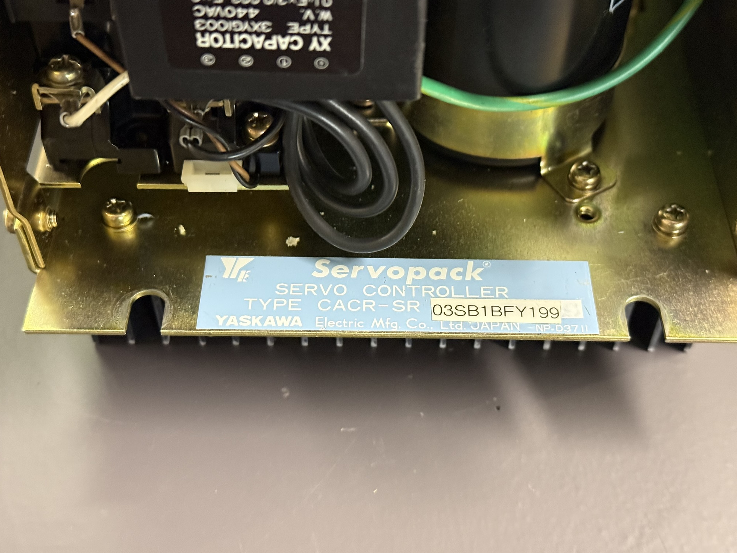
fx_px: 1043
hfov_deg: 38.9
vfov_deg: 29.7
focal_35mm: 49
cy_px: 280
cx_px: 366
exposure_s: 1/33
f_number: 1.78
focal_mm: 6.76
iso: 500
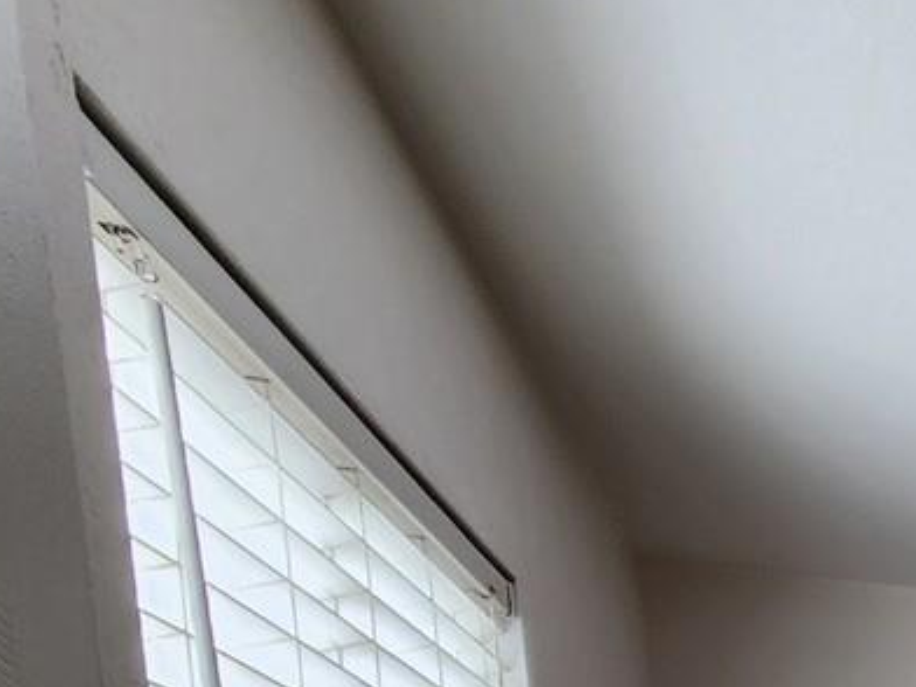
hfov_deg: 19.3
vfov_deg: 21.0
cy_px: 1159
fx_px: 1402
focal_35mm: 53
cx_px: 1839
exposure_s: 1/120
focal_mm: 2.2
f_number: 2.2
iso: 64
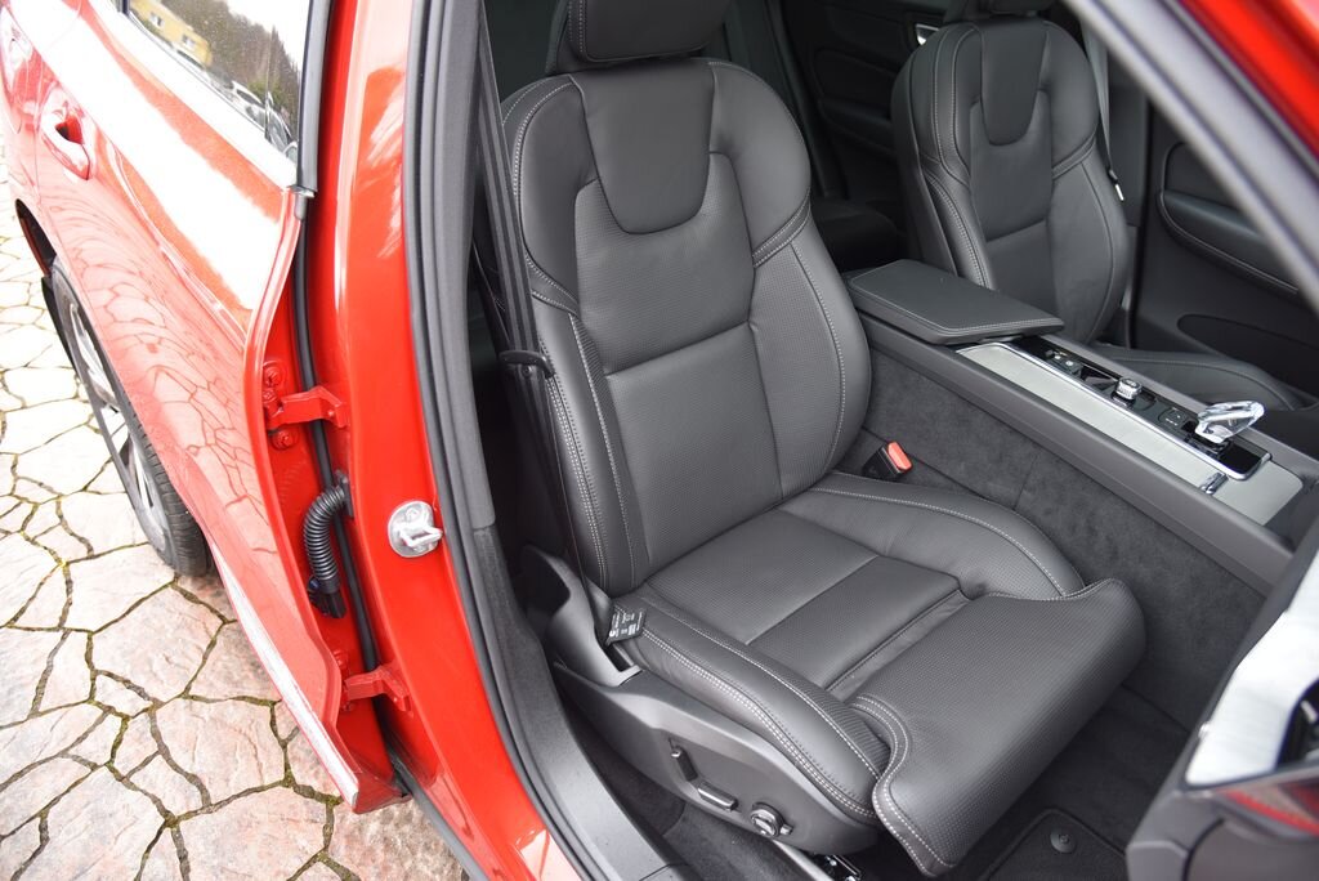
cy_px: 440
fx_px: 880
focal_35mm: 24
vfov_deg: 53.2
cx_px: 660
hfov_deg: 73.7
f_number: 4
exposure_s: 1/30
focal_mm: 24
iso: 500
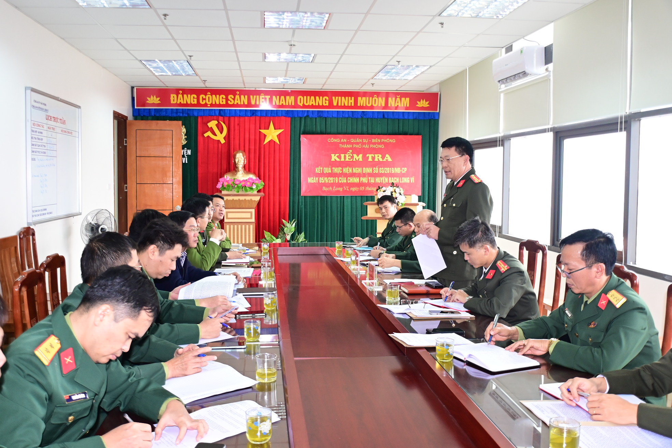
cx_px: 336
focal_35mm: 34
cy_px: 224
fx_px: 635
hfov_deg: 55.8
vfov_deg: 38.9
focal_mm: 23
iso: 1250
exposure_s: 1/200
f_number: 5
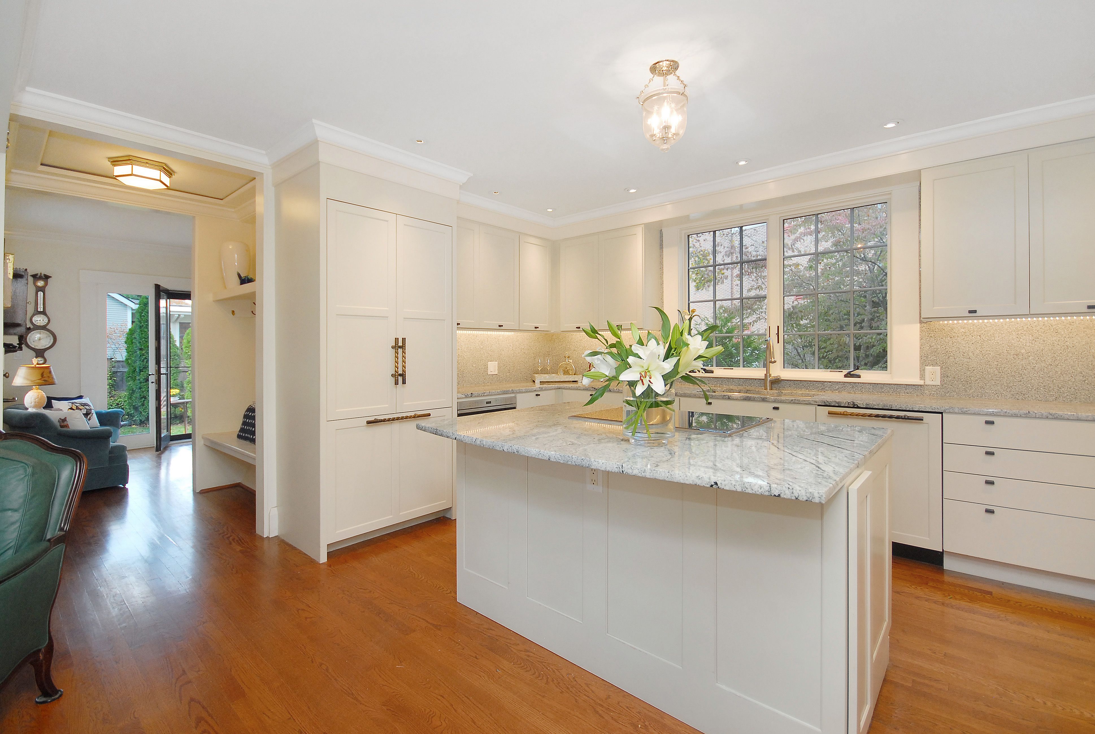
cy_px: 367
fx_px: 457
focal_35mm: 15
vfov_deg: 77.5
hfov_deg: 100.3
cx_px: 548
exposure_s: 1/60
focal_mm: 10
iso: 400
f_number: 5
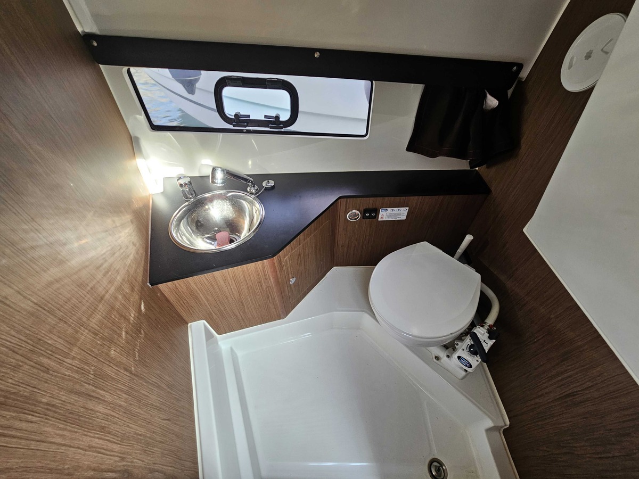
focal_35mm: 13
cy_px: 240
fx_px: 240
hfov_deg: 106.2
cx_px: 320
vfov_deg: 89.9
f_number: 2.2
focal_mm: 2.2
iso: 125
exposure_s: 1/60
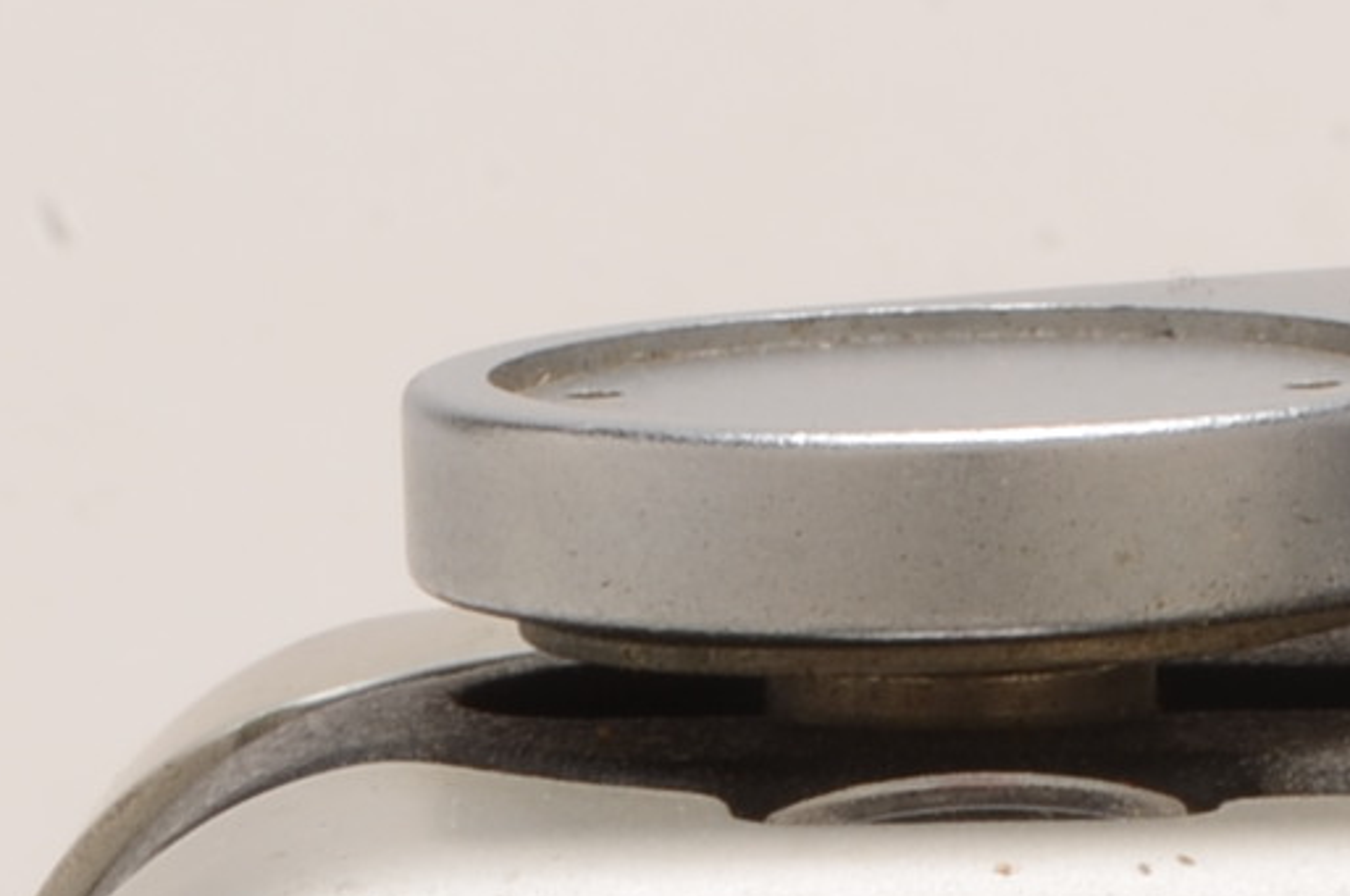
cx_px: 1670
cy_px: 1290
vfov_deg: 4.0
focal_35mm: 345
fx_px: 12917
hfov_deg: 5.9
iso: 100
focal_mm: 48
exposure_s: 1/160
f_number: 36
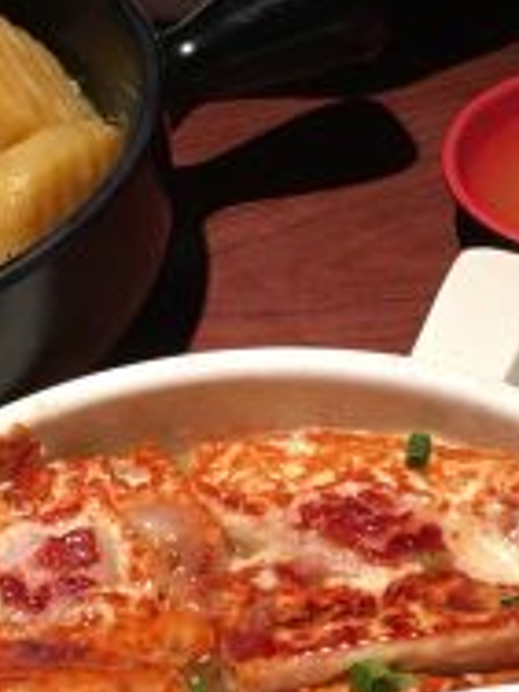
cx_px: 171
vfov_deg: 18.2
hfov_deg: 13.7
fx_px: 2159
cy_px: 309
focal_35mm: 108
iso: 50
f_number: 2.2
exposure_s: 1/33
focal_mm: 4.15
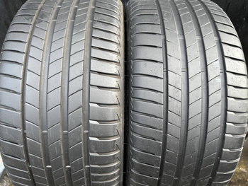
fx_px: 172
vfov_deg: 56.9
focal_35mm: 24
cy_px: 93
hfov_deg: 71.6
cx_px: 124
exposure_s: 1/201
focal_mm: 6.86
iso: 64
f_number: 1.78
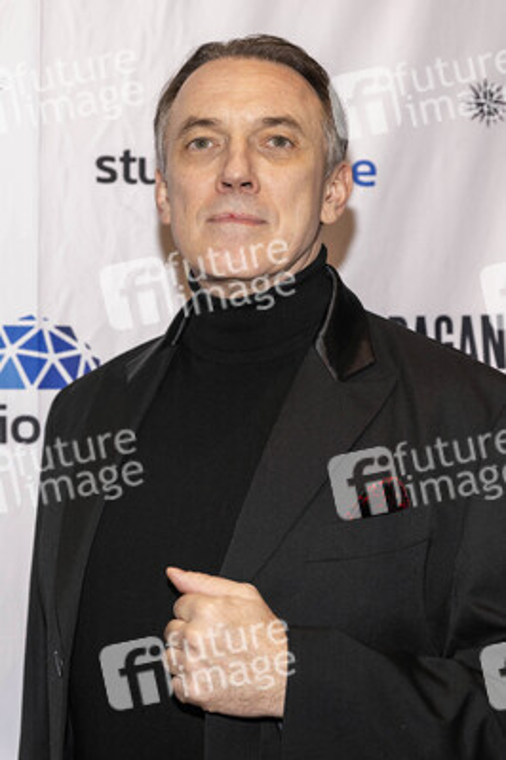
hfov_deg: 21.2
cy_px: 380
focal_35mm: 64
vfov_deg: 31.4
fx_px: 1352
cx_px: 253
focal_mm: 64
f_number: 5.6
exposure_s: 1/200
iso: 800
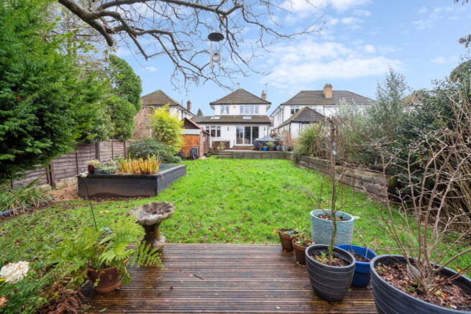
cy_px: 157
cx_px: 236
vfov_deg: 73.8
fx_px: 209
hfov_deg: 96.7
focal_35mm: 16
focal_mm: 16
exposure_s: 1/40
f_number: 10
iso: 640
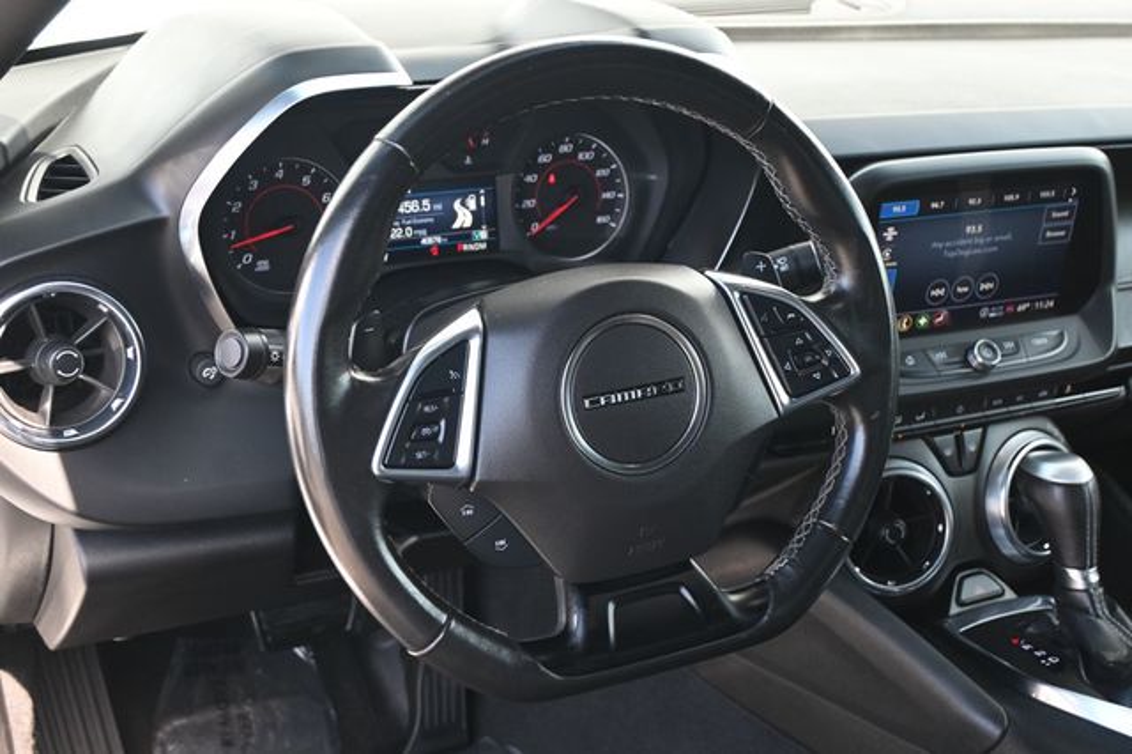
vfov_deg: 28.5
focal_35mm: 47
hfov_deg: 41.7
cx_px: 566
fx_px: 1485
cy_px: 377
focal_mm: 31.5
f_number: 5
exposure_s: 1/125
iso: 720
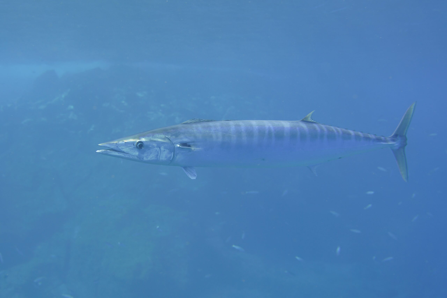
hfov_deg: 39.6
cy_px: 149
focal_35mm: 50
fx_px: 621
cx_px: 224
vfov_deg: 27.0
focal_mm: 50
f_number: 4
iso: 100
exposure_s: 1/160
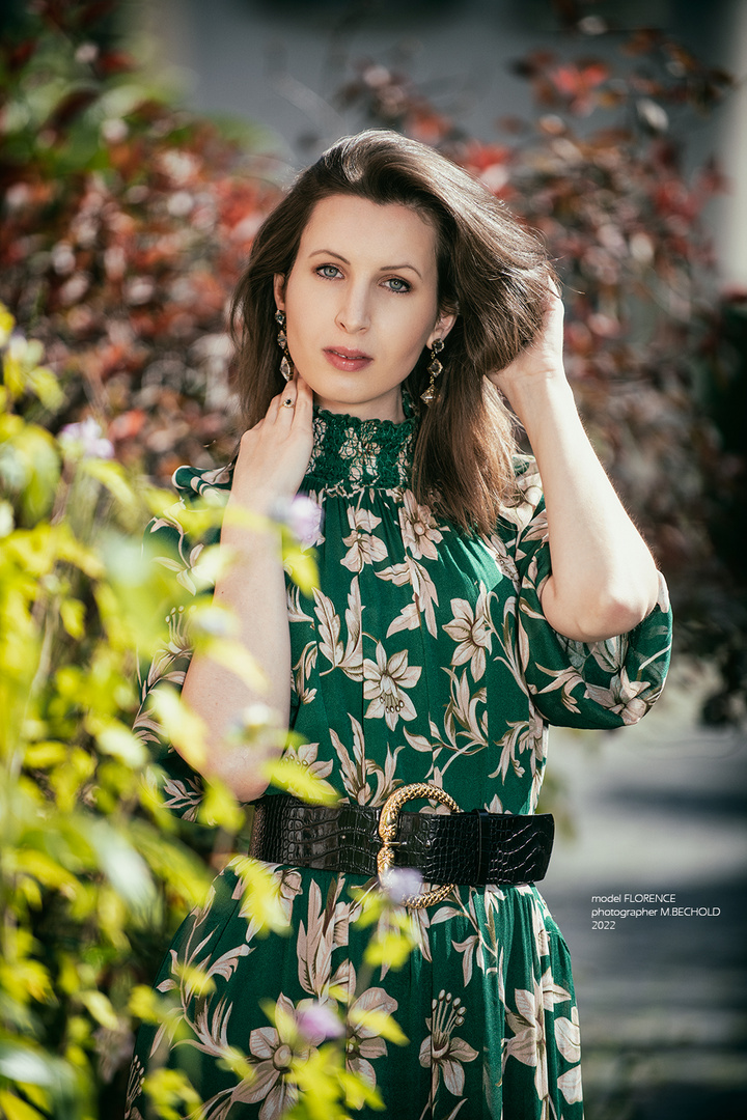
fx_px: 6225
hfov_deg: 6.9
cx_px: 374
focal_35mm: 200
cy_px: 560
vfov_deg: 10.3
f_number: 3.2
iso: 100
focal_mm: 200
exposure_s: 1/800
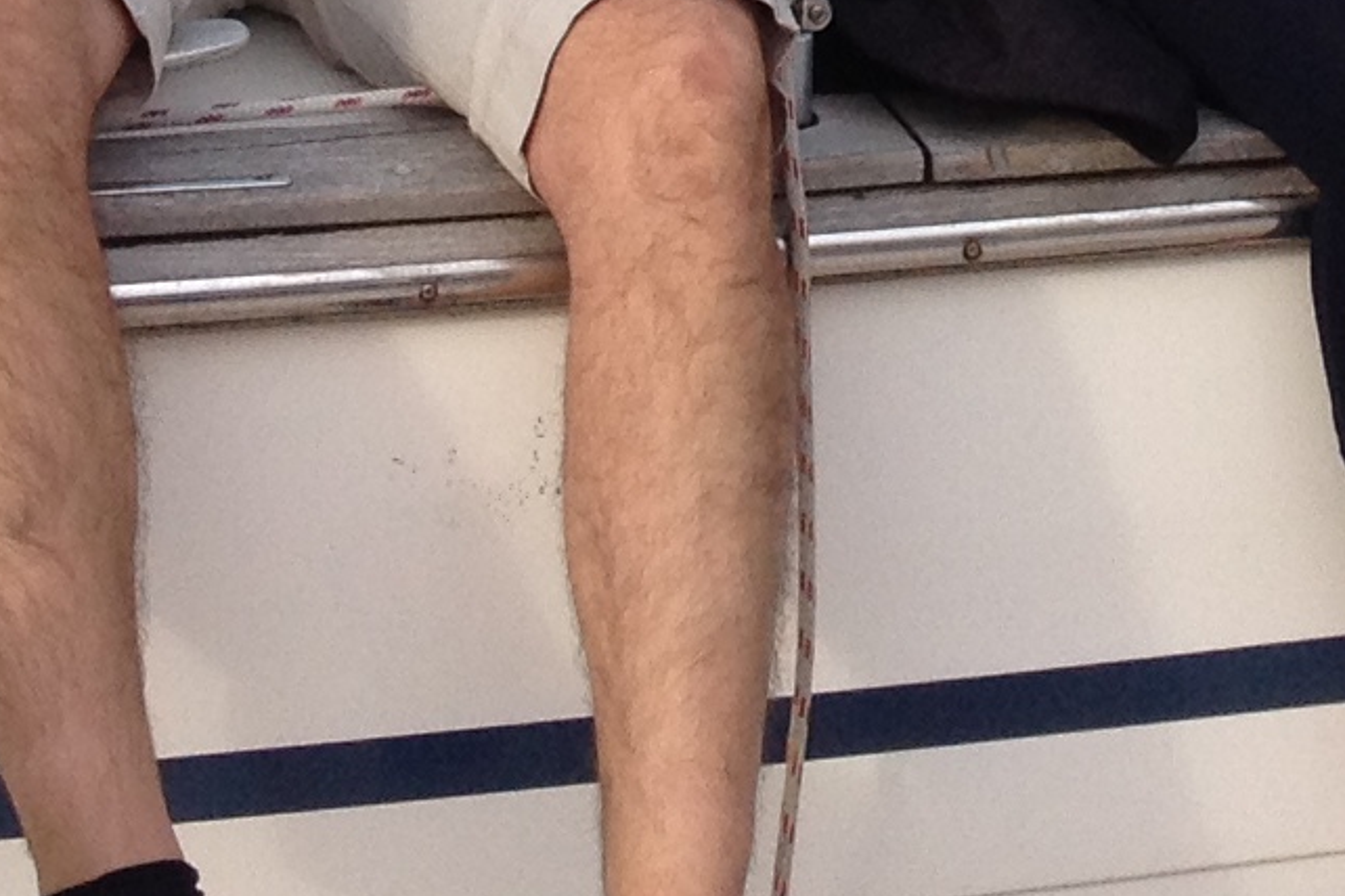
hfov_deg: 11.0
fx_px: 6911
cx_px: 1280
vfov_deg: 7.0
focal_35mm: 185
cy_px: -1185
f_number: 2.4
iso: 50
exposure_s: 1/657
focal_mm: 4.28
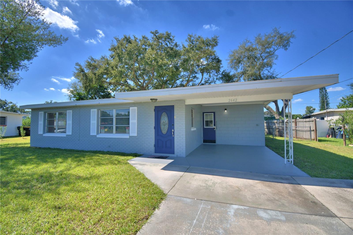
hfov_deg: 100.4
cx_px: 176
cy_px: 118
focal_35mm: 15
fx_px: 147
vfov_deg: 77.3
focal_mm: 10
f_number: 4.5
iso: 100
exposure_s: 1/1000
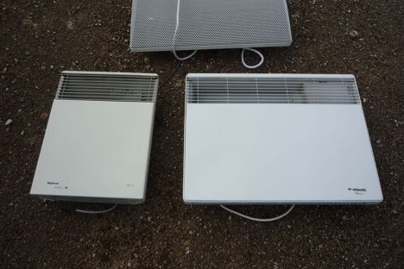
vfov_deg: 41.0
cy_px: 115
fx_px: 359
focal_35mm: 32
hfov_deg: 58.7
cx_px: 205
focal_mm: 5.2
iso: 100
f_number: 5.6
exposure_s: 1/400
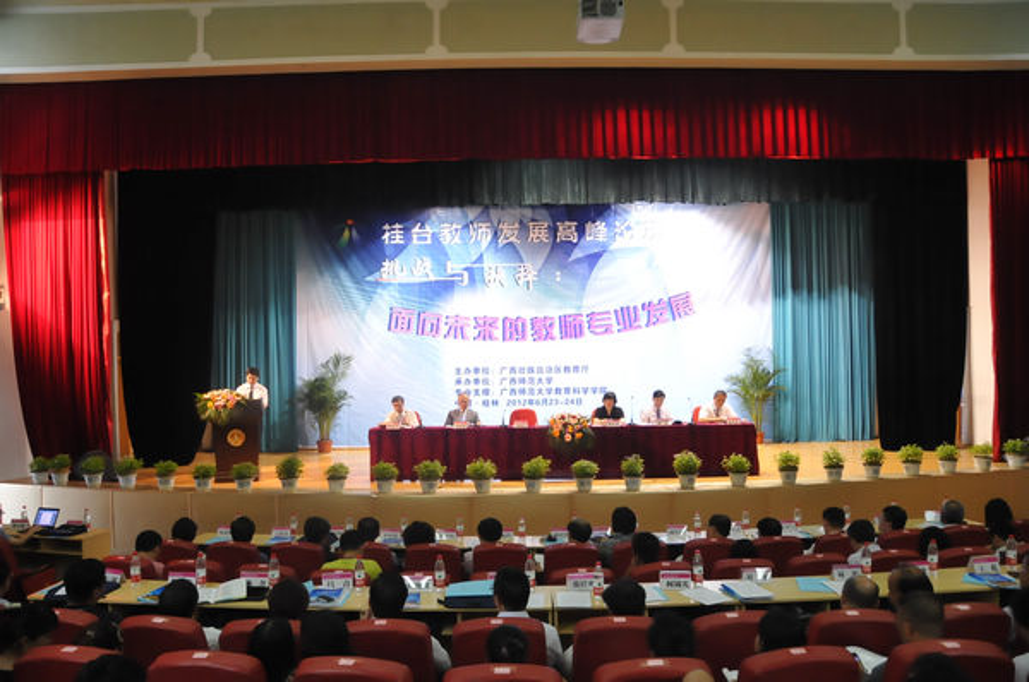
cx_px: 514
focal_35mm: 27
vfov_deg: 47.8
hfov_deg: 67.5
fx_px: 771
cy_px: 341
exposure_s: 1/40
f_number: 3.5
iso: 1600
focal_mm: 18
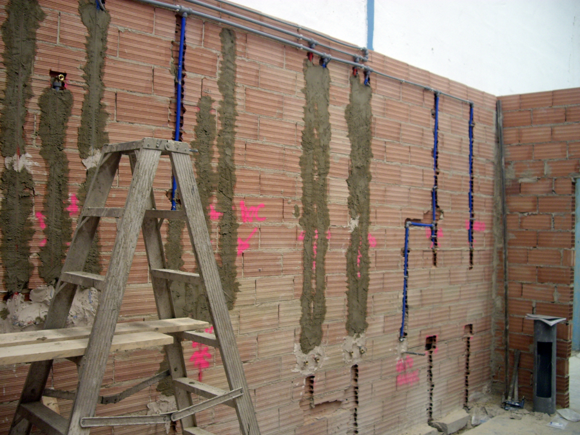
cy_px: 218
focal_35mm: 38
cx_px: 290
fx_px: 637
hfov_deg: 49.0
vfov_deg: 37.7
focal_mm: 7.9
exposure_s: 1/60
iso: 200
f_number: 2.8
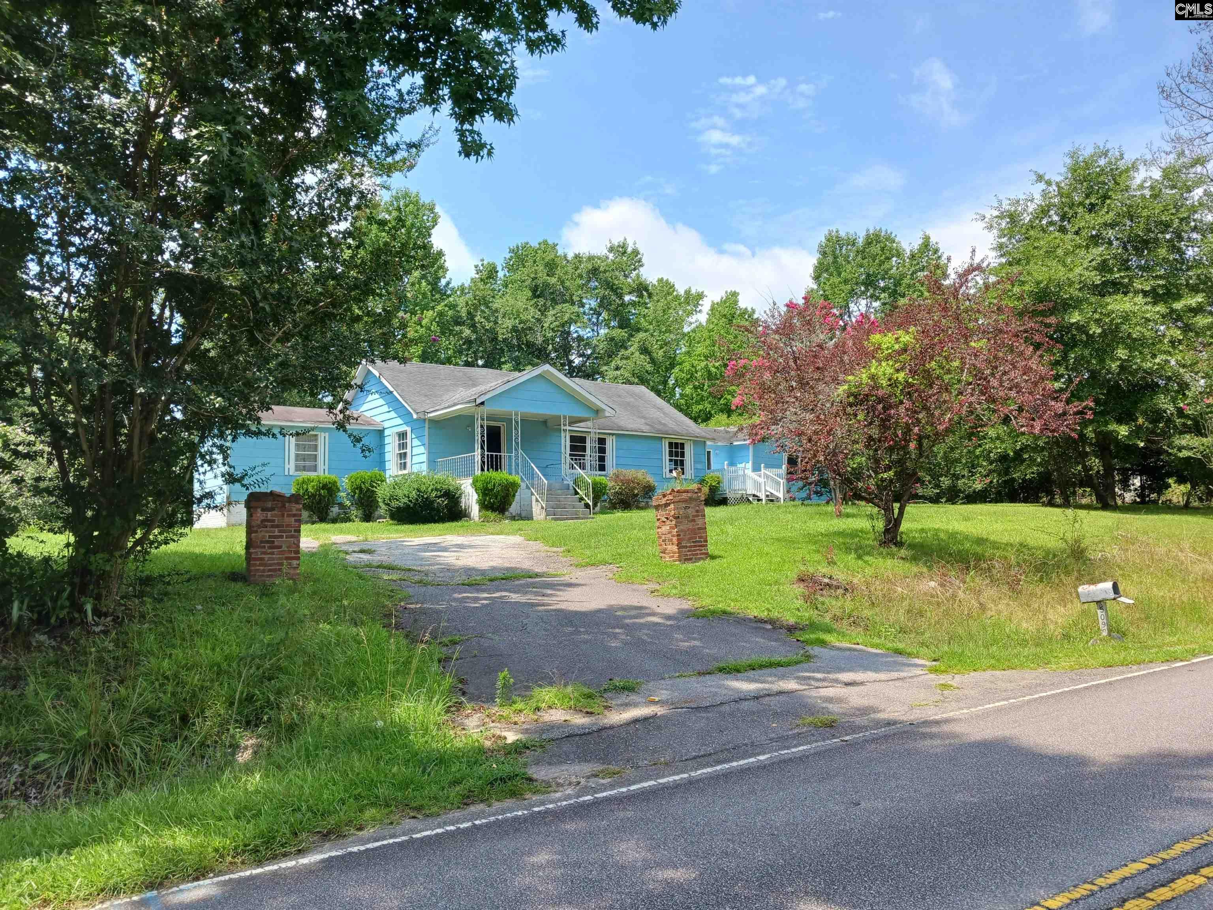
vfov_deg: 51.4
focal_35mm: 27
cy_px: 455
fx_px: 946
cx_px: 606
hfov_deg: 65.3
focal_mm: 4
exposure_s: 1/204
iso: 20
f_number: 1.8
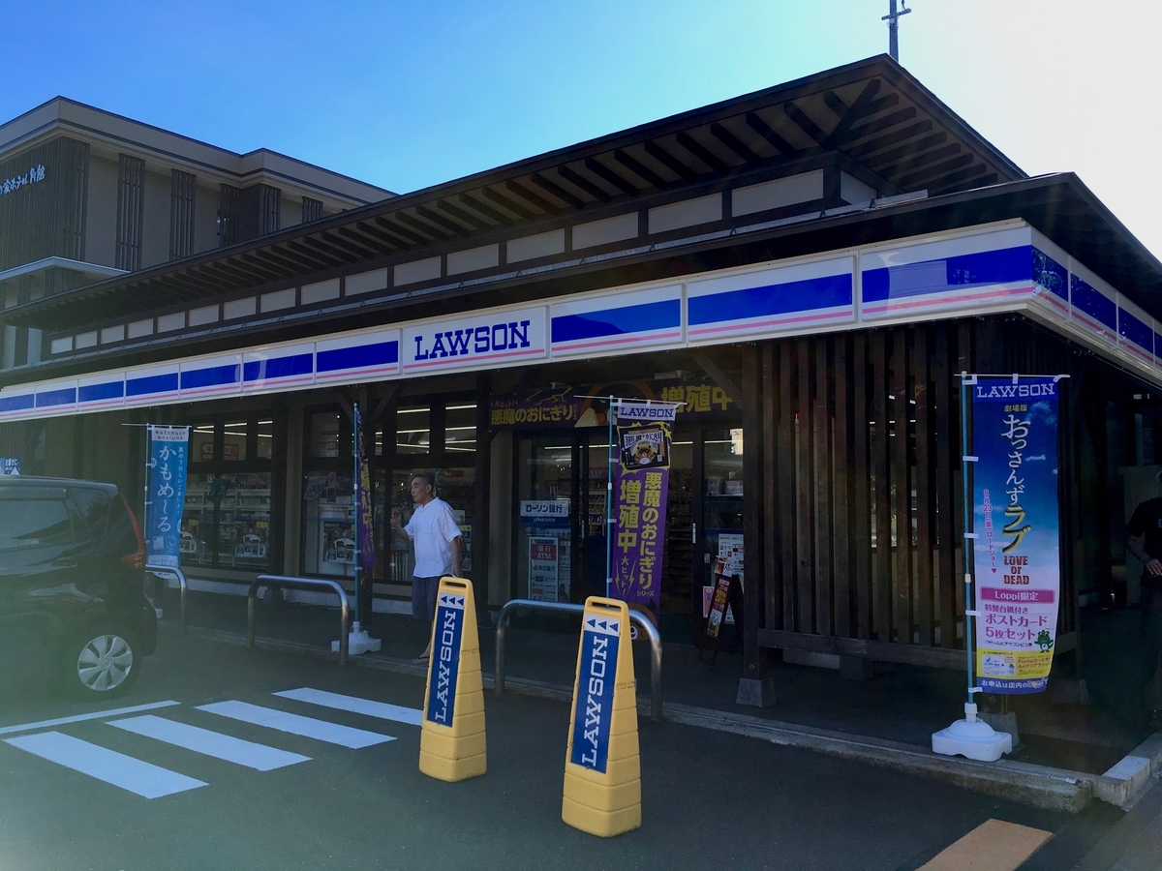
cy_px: 436
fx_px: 973
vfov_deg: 48.2
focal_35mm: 29
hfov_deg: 61.7
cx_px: 581
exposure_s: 1/674
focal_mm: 4.15
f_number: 2.2
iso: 25
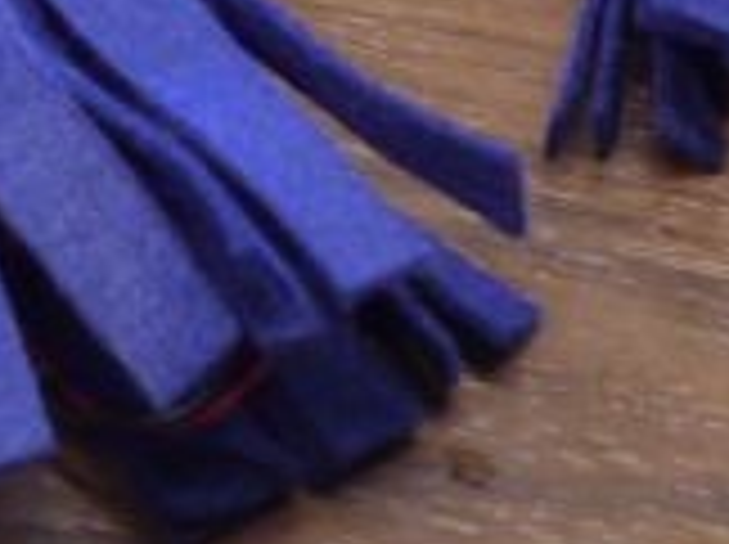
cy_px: -562
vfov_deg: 4.4
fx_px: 7066
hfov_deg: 5.9
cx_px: 99
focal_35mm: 336
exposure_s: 1/50
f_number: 5.5
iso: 320
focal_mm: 34
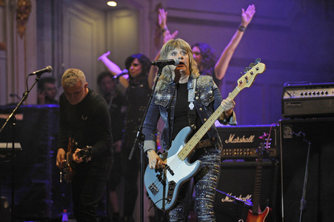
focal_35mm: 200
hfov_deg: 10.3
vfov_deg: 6.9
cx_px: 167
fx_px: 1854
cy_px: 111
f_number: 3.5
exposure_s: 1/200
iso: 1600
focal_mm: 200
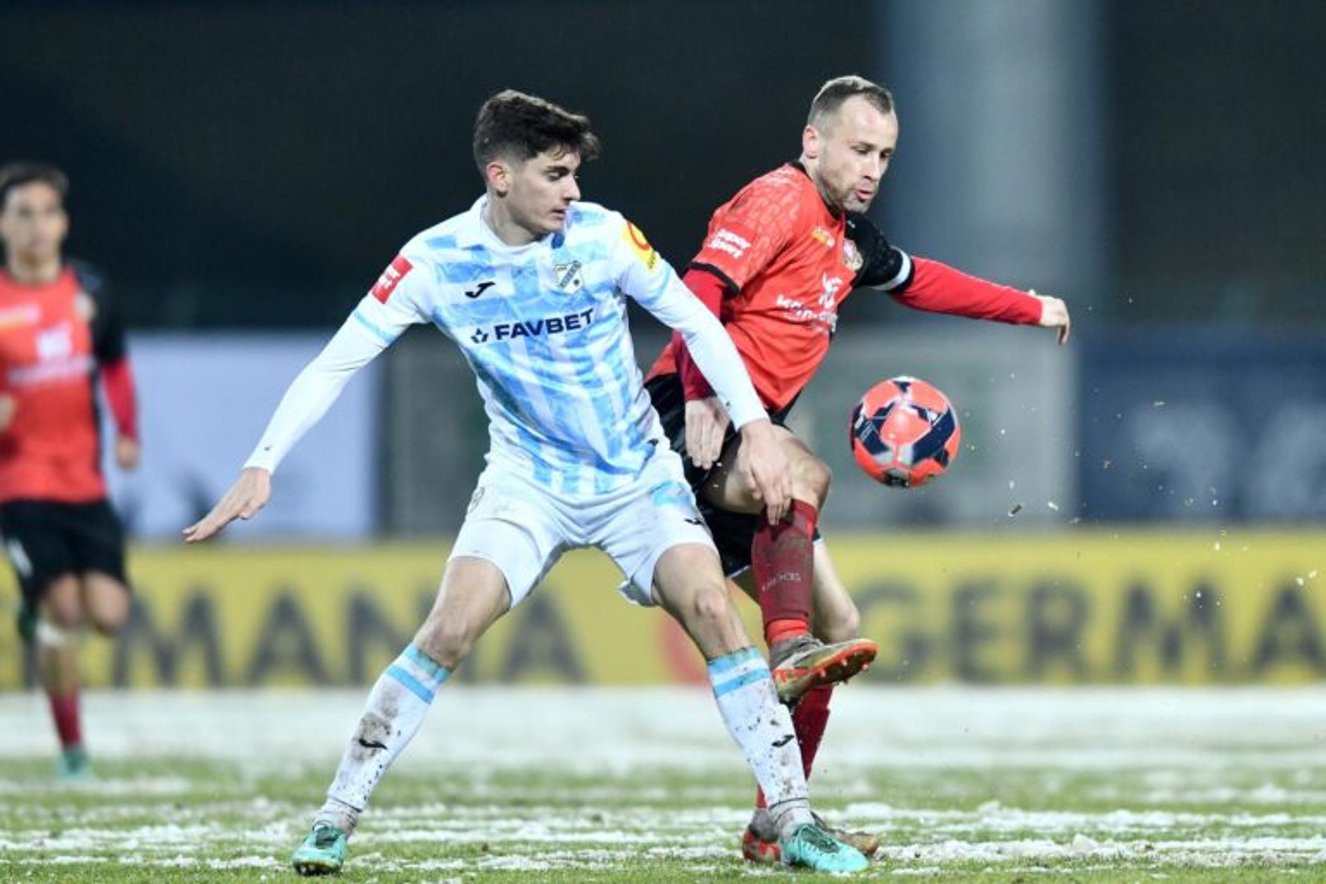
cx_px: 663
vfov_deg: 3.4
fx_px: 14732
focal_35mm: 400
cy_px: 442
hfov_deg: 5.2
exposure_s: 1/1600
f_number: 2.8
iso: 1600
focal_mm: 400
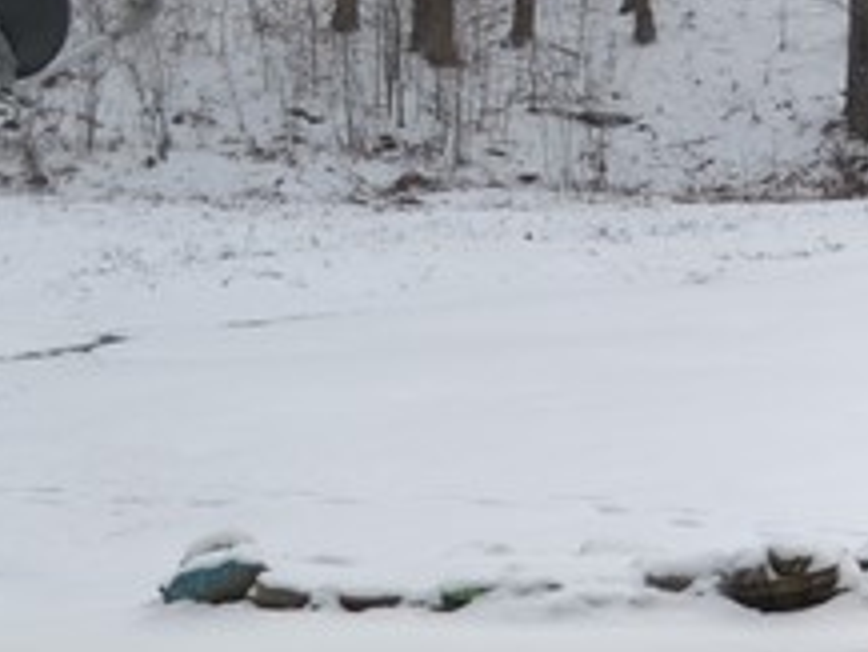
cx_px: 1888
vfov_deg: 11.3
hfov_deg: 12.7
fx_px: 3262
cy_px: -28
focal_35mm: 130
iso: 100
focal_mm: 18
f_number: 7.1
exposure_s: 1/200
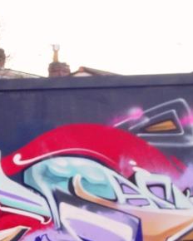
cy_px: 248
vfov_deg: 12.8
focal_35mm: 148
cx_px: -50
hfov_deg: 10.2
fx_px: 1057
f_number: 4.5
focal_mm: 7.3
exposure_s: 1/80
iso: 80
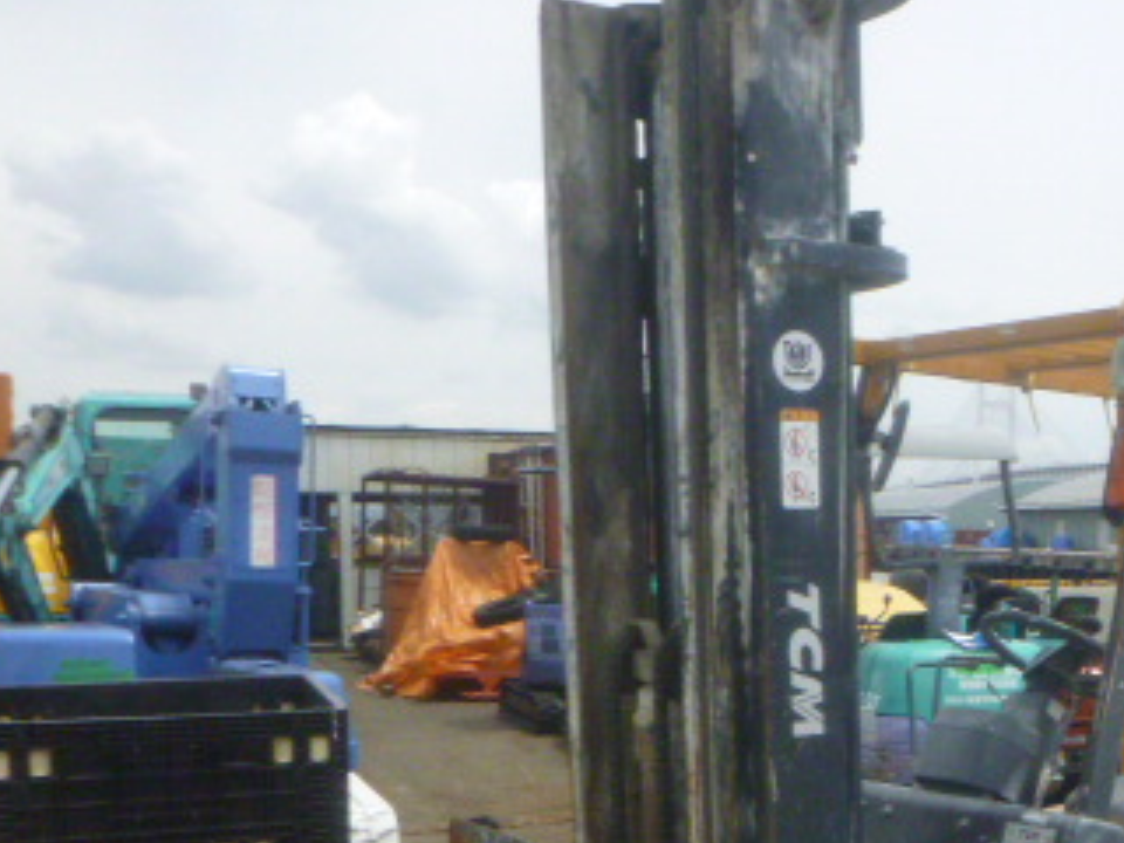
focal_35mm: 50
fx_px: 1624
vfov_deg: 28.1
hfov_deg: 35.7
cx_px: 1026
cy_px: 741
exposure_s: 1/800
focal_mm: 4.5
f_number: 9
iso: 400
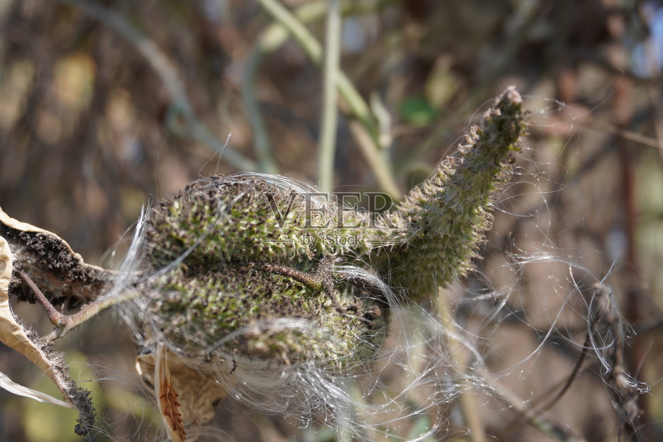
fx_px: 884
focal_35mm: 48
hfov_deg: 41.1
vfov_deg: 28.1
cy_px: 221
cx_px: 332
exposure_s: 1/200
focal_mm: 32
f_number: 5.6
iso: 100
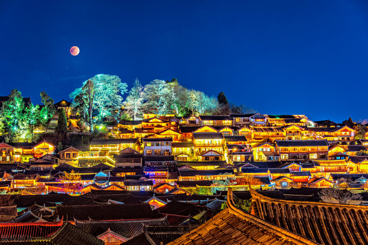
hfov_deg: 28.9
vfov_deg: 19.4
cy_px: 122
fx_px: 715
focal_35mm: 70
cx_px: 184
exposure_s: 15
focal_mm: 70
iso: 64
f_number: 5.6
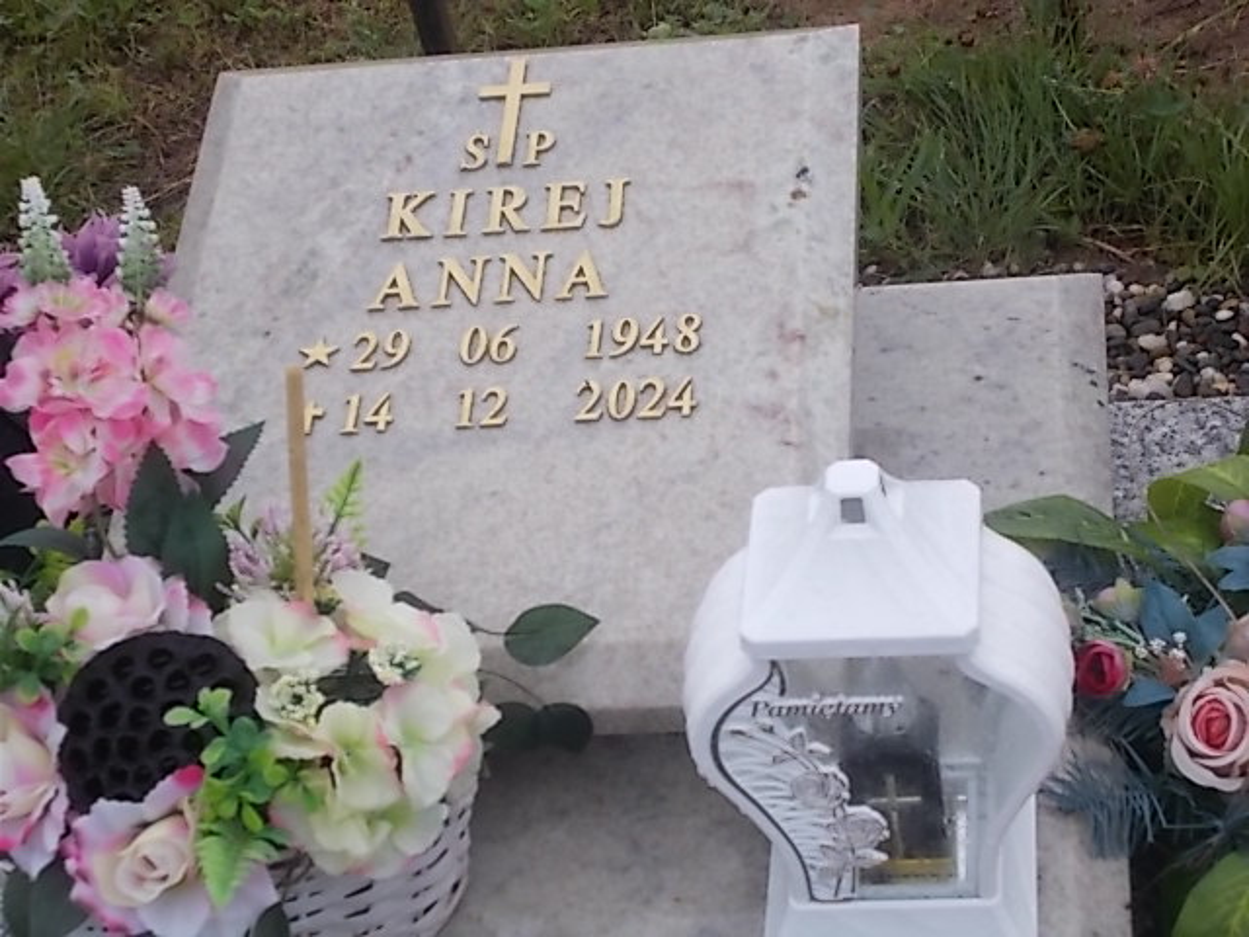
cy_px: 468
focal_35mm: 76
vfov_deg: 19.4
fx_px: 2742
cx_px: 624
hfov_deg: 25.7
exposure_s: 1/160
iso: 80
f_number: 5.8
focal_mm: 13.5
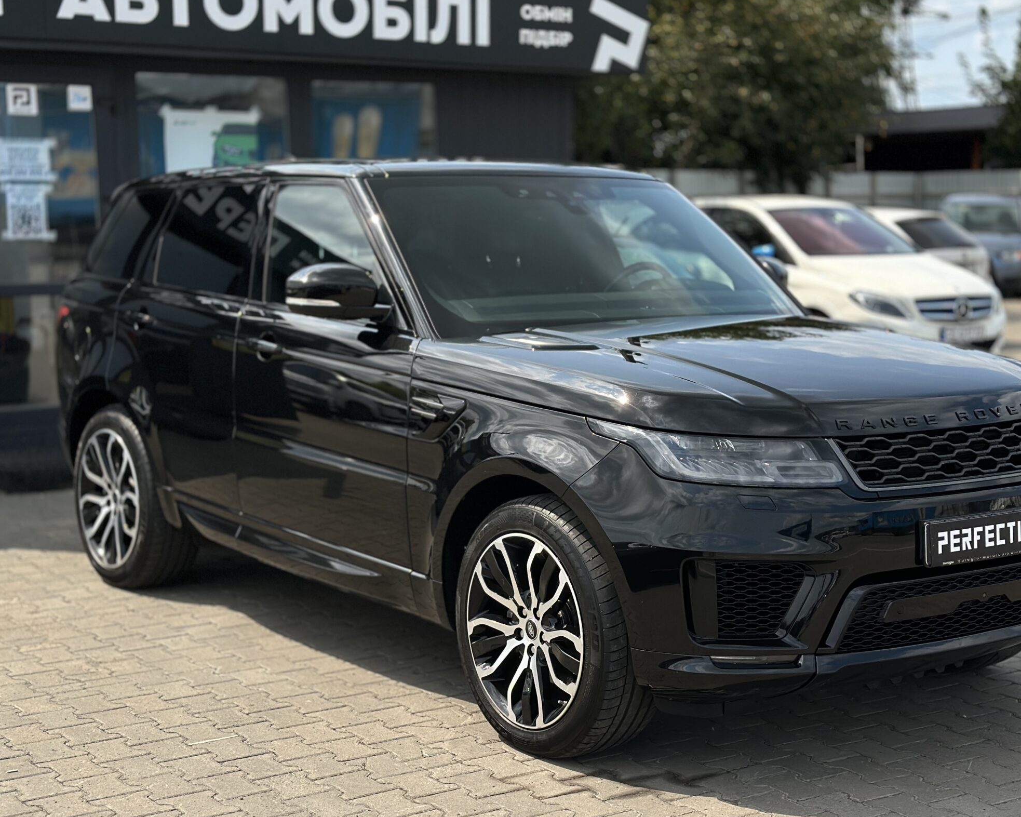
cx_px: 540
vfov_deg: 25.0
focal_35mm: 61
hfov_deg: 31.0
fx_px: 1843
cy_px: 452
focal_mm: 6.86
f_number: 1.78
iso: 100
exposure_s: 1/5556
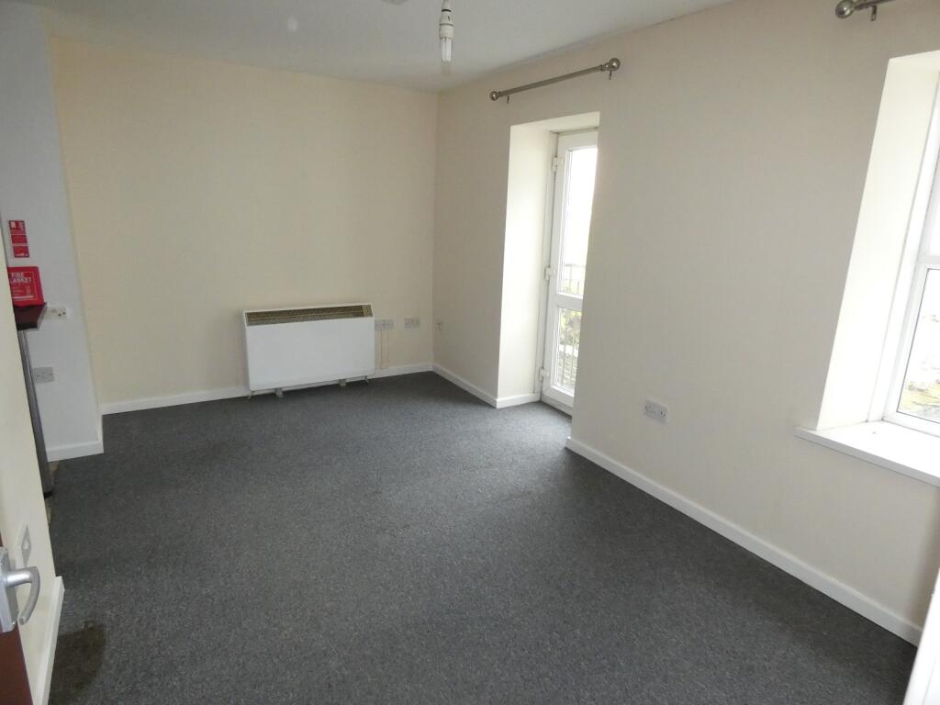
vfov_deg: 66.0
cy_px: 352
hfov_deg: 81.7
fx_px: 543
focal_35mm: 20
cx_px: 470
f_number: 2.8
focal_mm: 3.6
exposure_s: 1/125
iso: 800
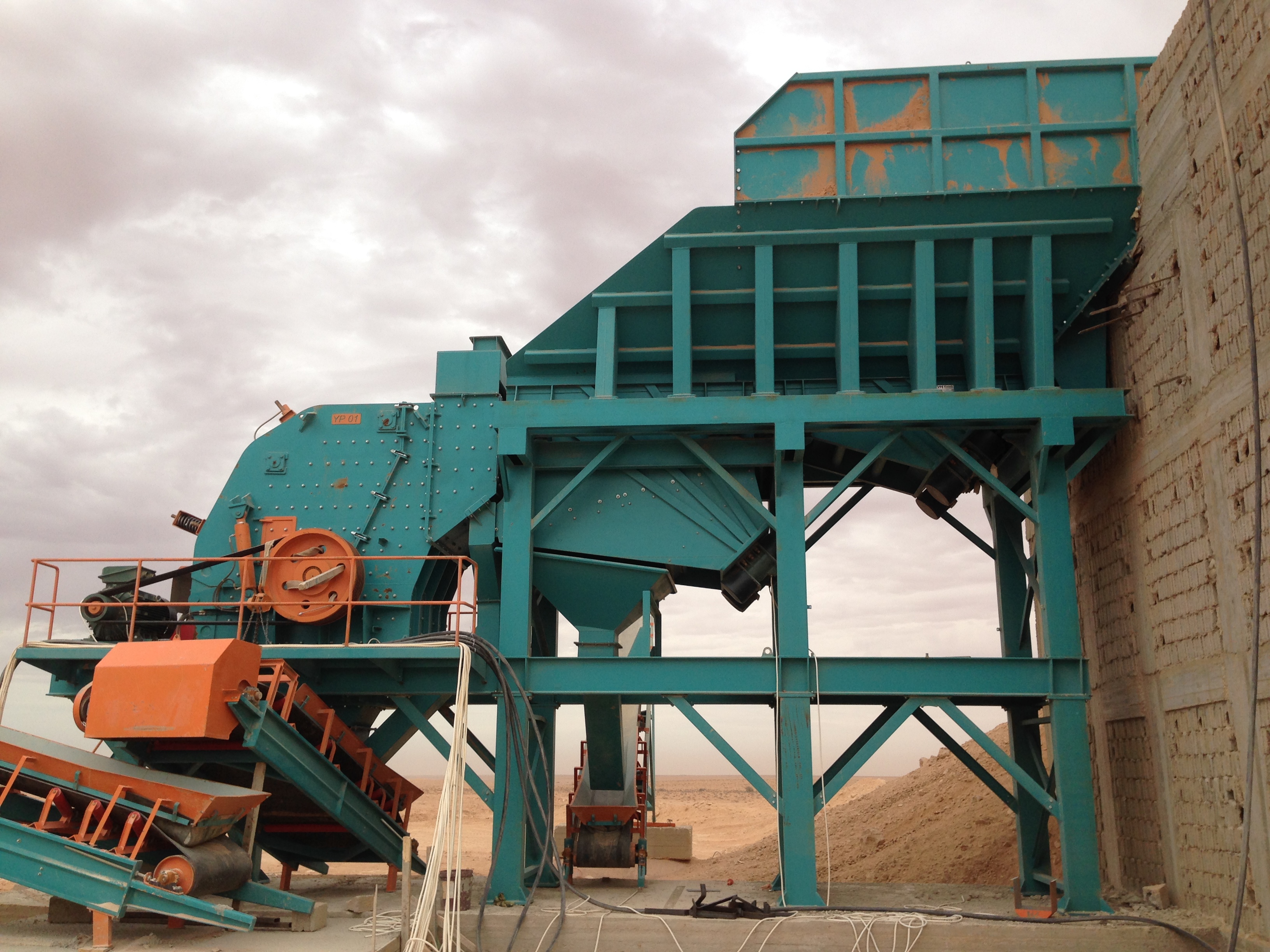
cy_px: 476
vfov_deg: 42.9
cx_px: 635
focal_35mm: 33
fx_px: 1211
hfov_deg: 55.4
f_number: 2.4
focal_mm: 4.12
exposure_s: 1/1323
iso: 50
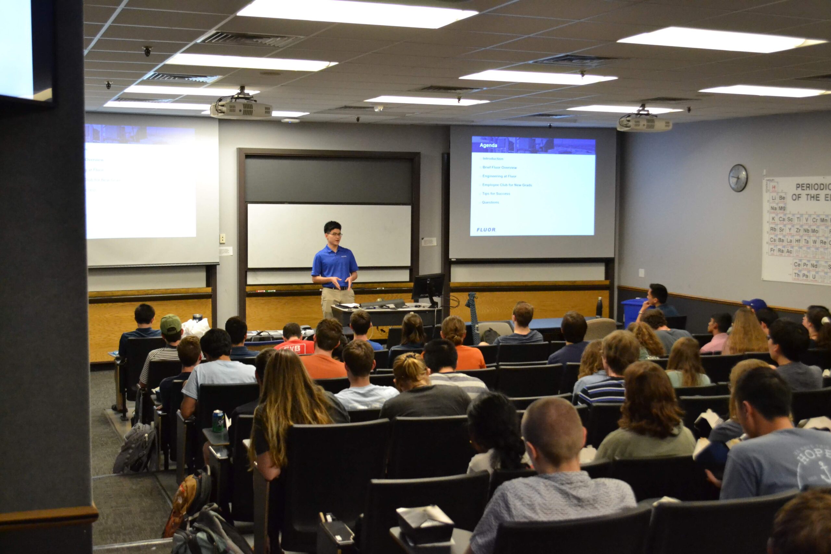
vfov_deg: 28.1
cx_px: 416
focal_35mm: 48
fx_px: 1108
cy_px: 277
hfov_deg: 41.1
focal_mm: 32
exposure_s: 1/50
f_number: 4.8
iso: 3200
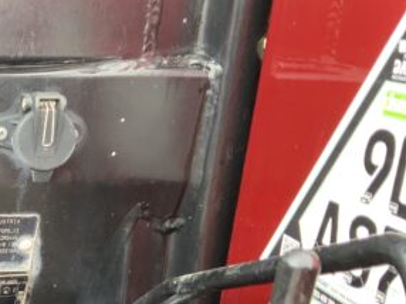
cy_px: 247
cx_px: -33
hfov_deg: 27.5
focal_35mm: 65
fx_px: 762
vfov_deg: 22.2
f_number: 1.8
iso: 100
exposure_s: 1/60
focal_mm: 3
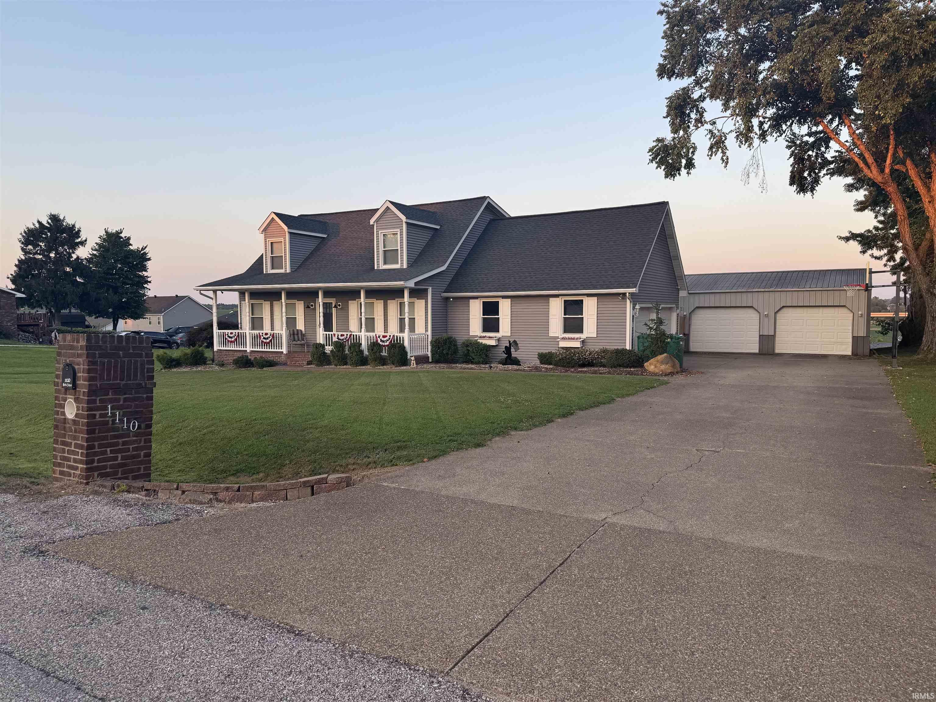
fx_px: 649
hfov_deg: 71.6
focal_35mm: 24
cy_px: 351
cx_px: 468
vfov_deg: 56.8
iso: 80
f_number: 1.78
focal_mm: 6.76
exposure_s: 1/527
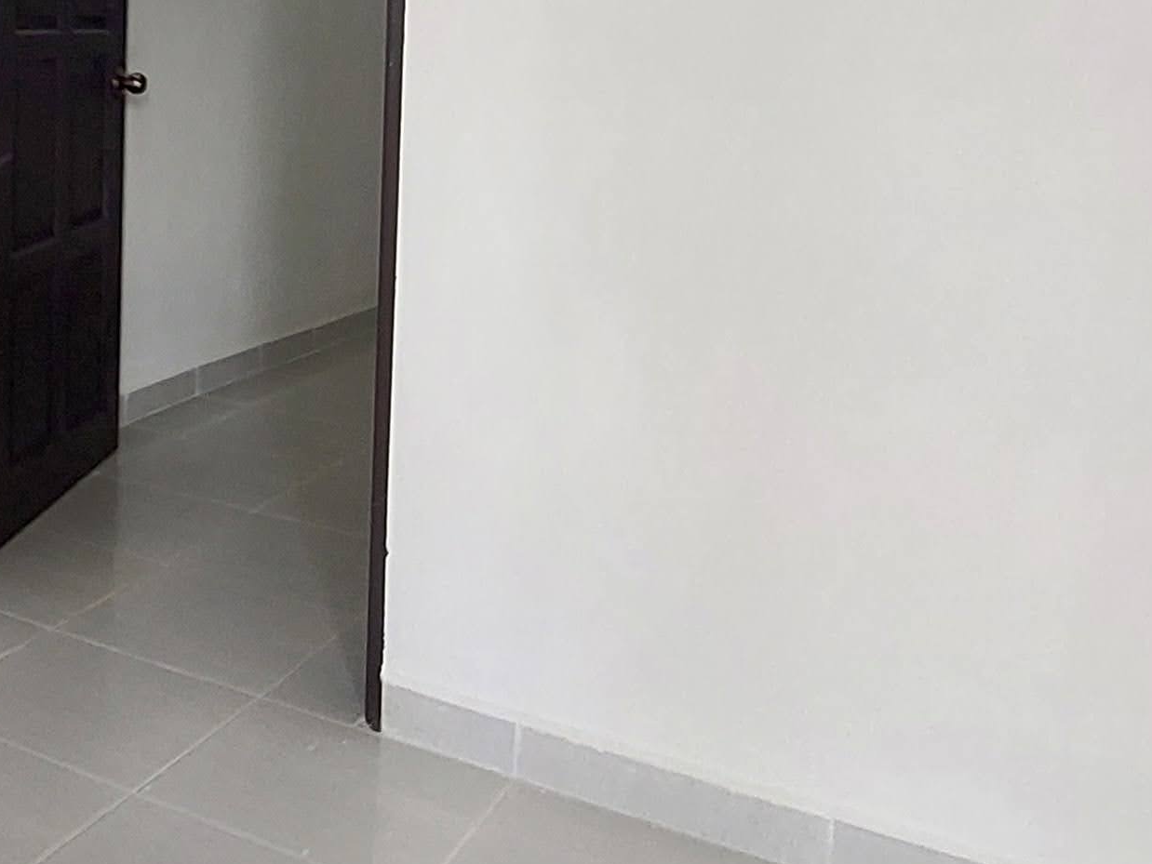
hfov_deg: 37.7
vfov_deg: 32.2
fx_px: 1398
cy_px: 40
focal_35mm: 42
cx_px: -101
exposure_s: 1/100
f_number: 2.2
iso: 100
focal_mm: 1.74
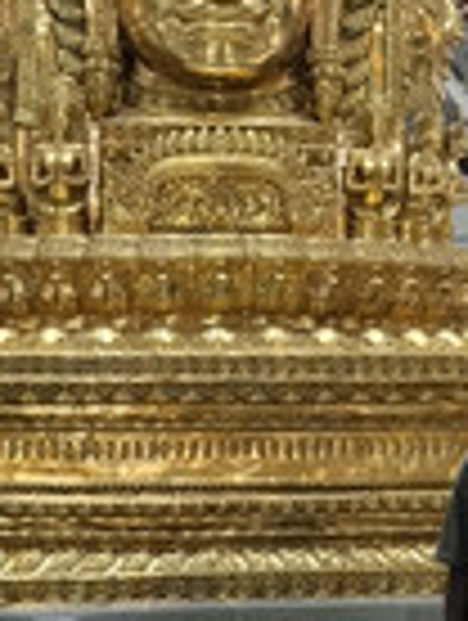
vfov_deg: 18.7
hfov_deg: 14.1
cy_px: 315
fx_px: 1887
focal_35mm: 105
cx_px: 277
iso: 80
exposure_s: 1/50
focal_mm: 4.22
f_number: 1.8
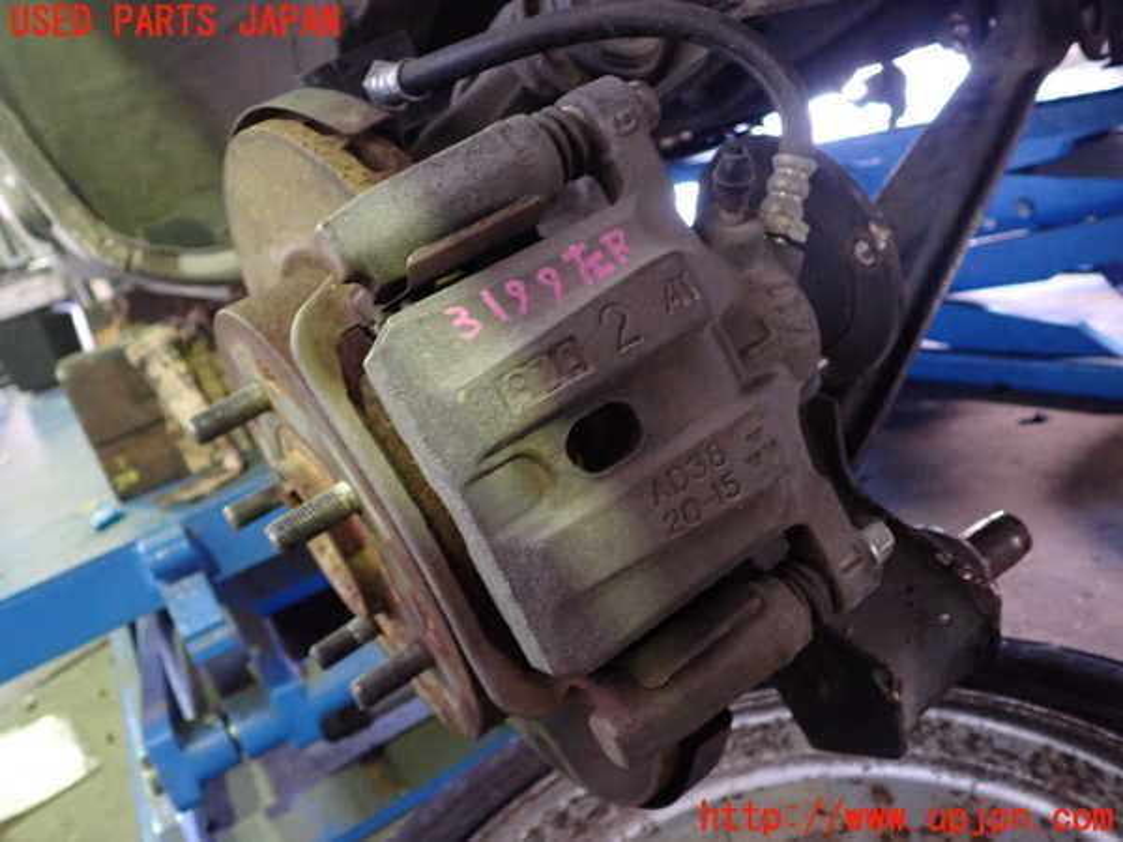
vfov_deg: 46.8
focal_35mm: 30
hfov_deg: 60.0
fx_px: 973
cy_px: 421
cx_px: 562
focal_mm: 5.4
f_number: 2.3
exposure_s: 1/15
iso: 800
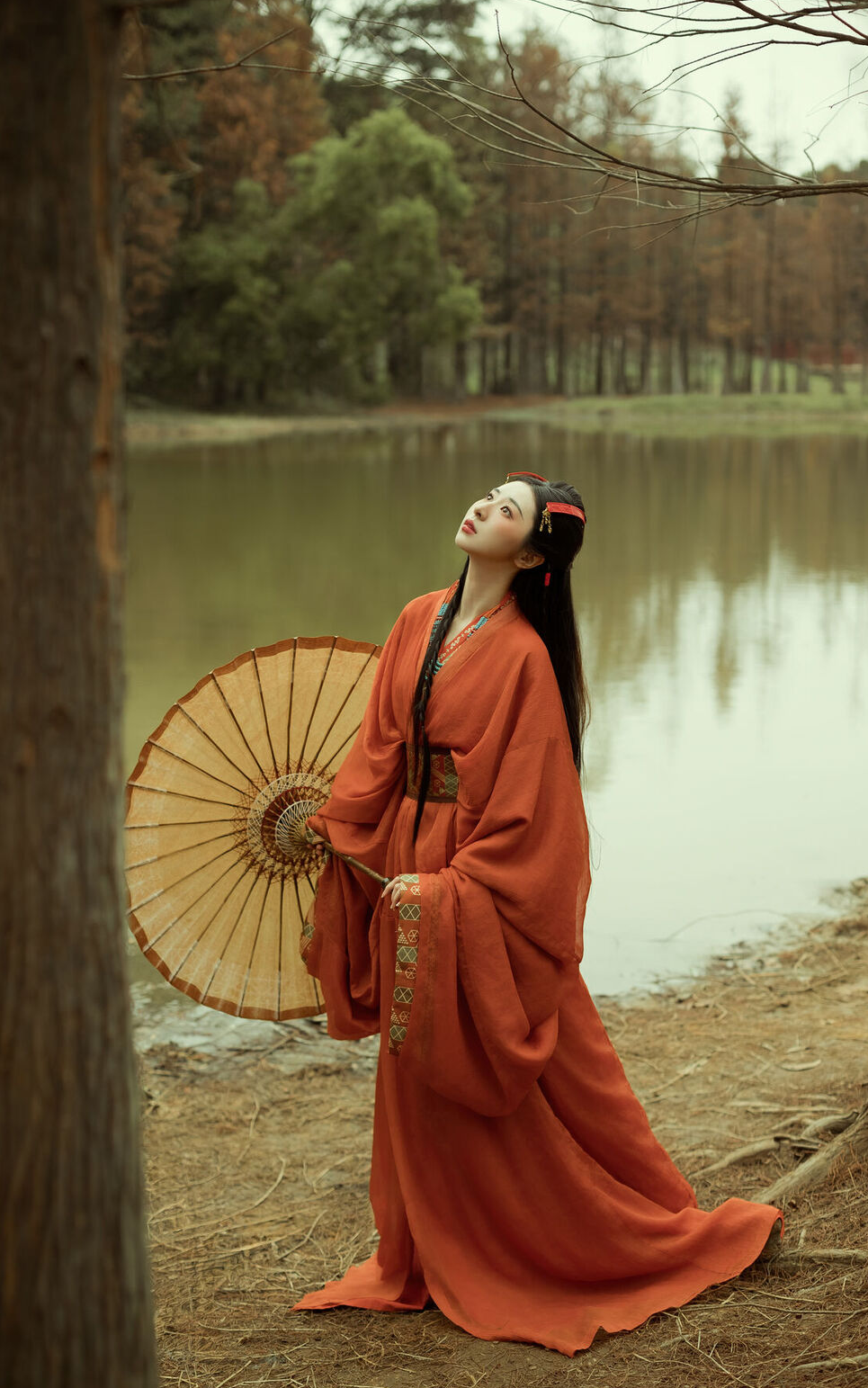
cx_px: 464
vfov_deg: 38.9
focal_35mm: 52
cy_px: 698
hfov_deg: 24.9
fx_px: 1967
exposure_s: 1/250
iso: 125
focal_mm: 50
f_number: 2.8
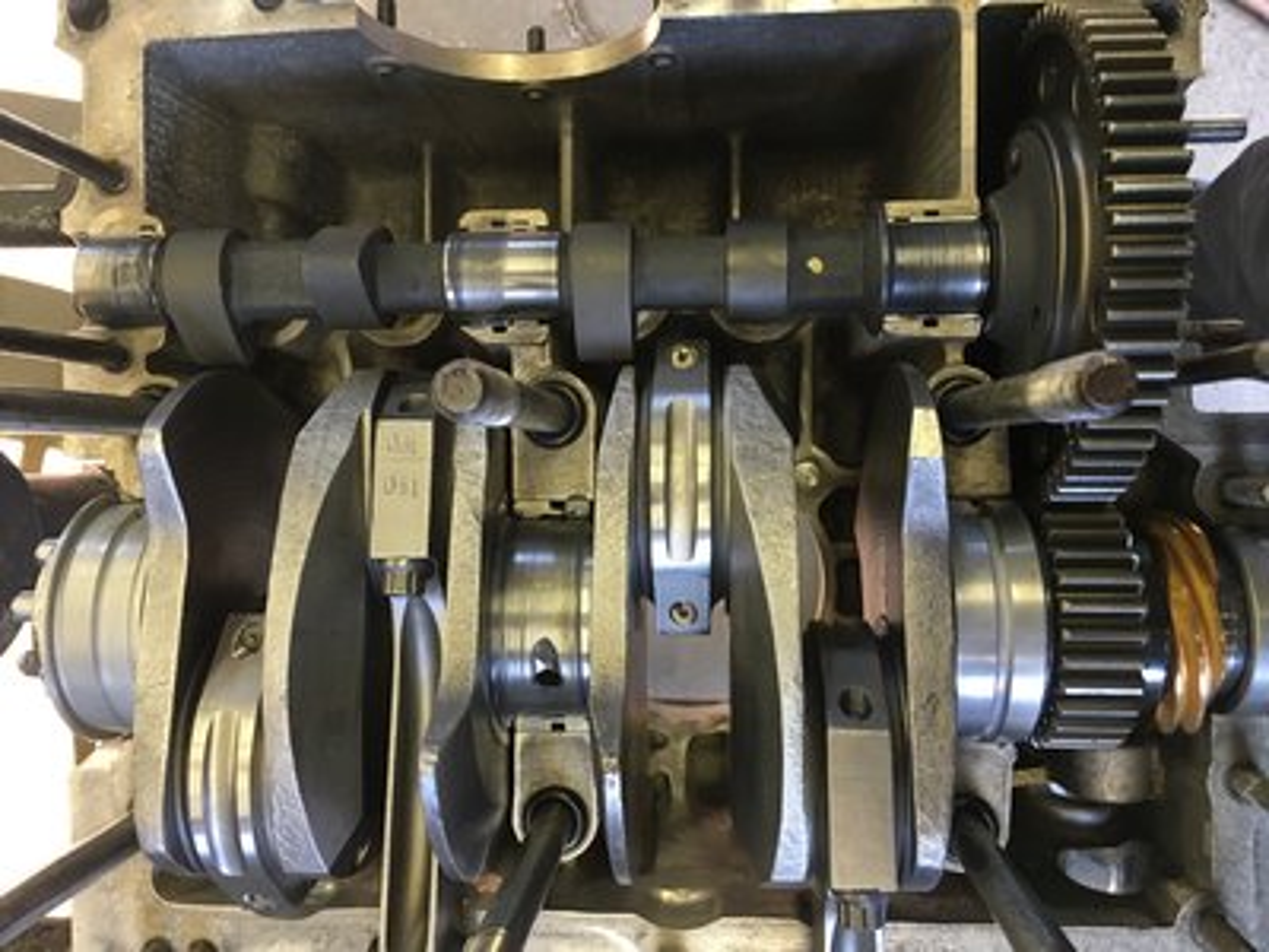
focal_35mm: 29
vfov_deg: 48.2
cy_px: 476
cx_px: 634
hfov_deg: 61.7
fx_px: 1063
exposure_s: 1/30
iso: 125
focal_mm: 4.15
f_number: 2.2
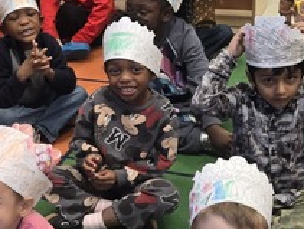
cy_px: 145
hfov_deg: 22.3
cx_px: 88
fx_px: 765
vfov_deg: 17.0
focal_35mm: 87
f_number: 1.8
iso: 100
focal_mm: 5.4
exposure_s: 1/60
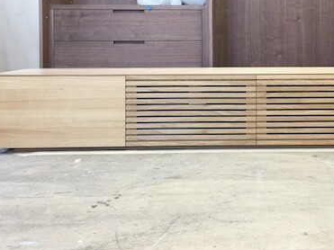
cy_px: 47
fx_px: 482
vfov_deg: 28.4
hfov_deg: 37.2
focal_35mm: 50
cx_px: 252
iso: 100
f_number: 2.2
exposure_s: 1/30
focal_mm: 4.15
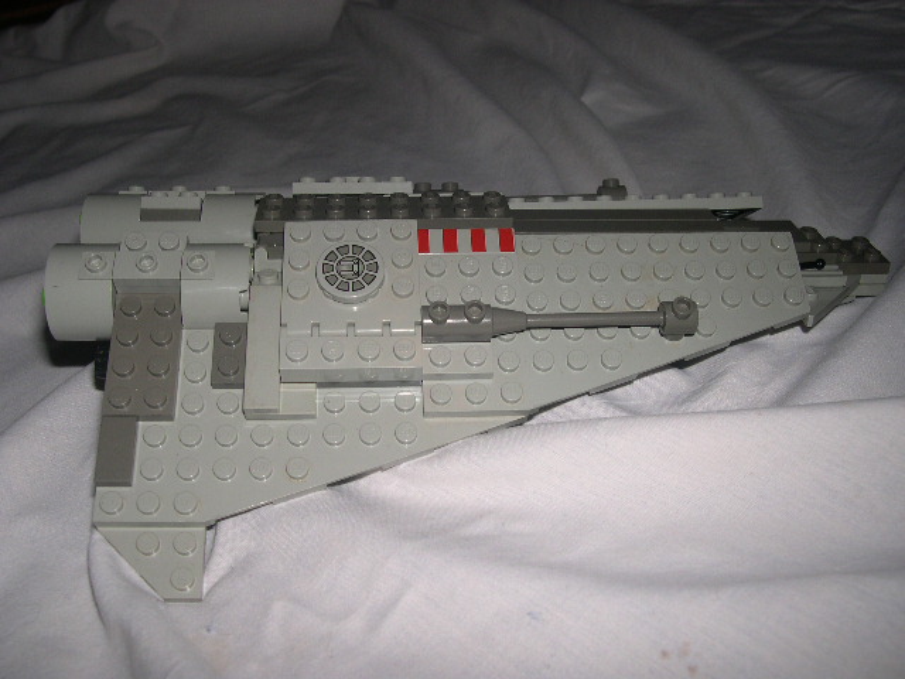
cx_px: 452
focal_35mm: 38
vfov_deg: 37.7
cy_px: 340
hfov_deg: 49.0
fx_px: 993
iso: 100
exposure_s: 1/60
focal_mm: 8
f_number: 7.6
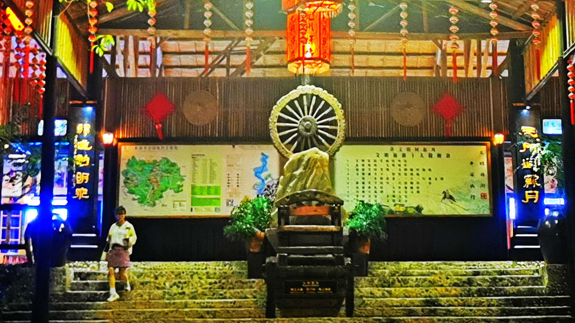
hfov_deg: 26.5
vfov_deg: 14.9
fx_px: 1220
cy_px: 7
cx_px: 303
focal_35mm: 80
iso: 250
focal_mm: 5.58
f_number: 1.8
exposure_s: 5
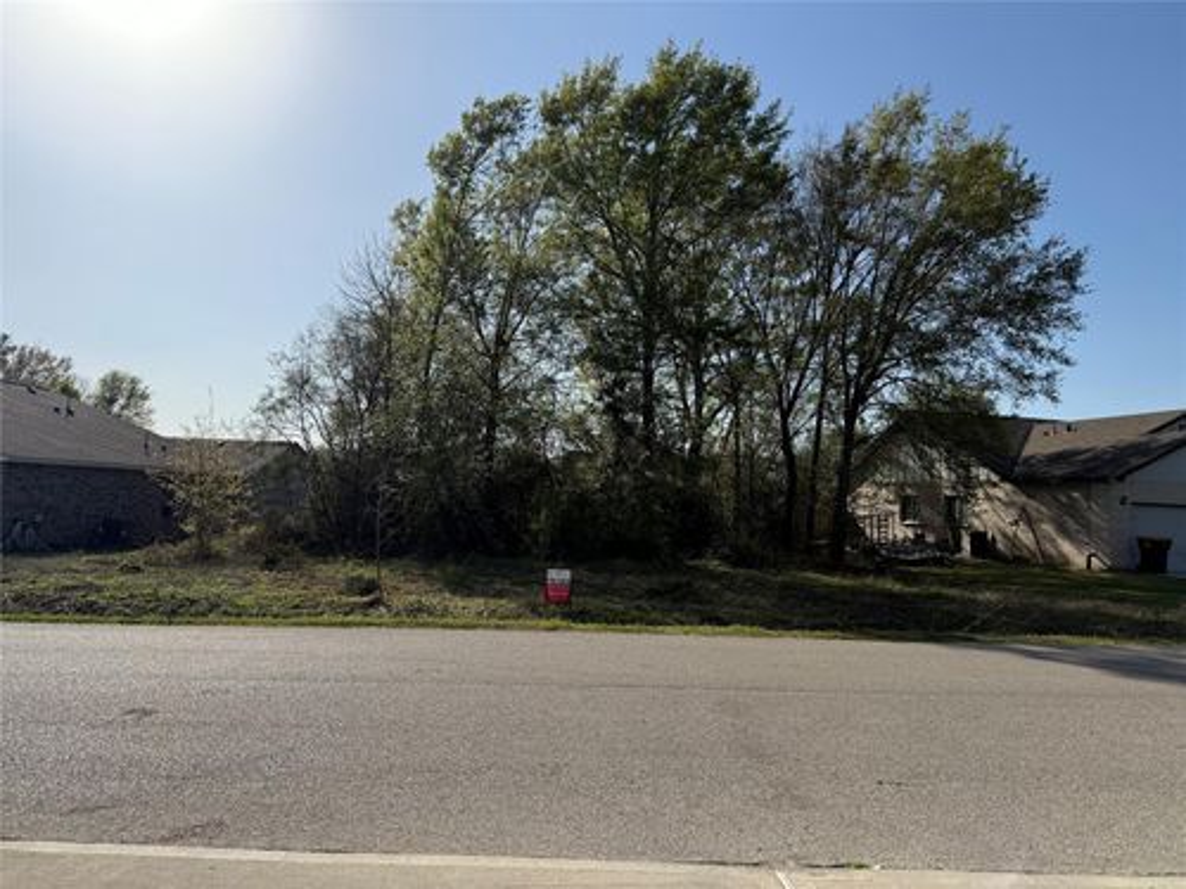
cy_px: 444
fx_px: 822
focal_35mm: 24
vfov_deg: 56.8
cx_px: 593
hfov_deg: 71.6
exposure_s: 1/8130
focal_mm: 6.76
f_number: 1.78
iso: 100
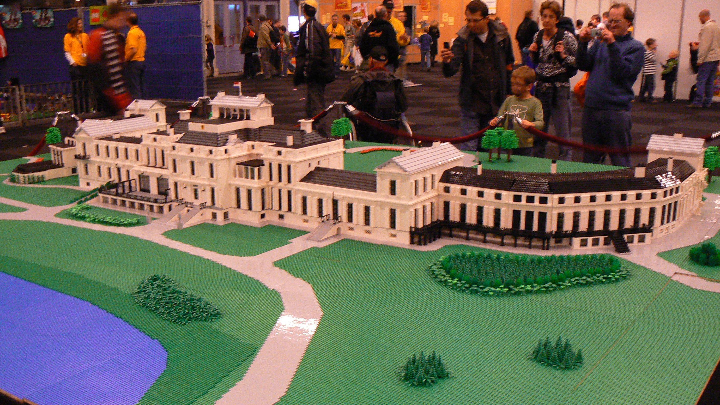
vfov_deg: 29.7
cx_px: 353
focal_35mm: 40
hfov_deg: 50.5
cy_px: 233
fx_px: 764
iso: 200
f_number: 2.8
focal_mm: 6
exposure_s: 1/8
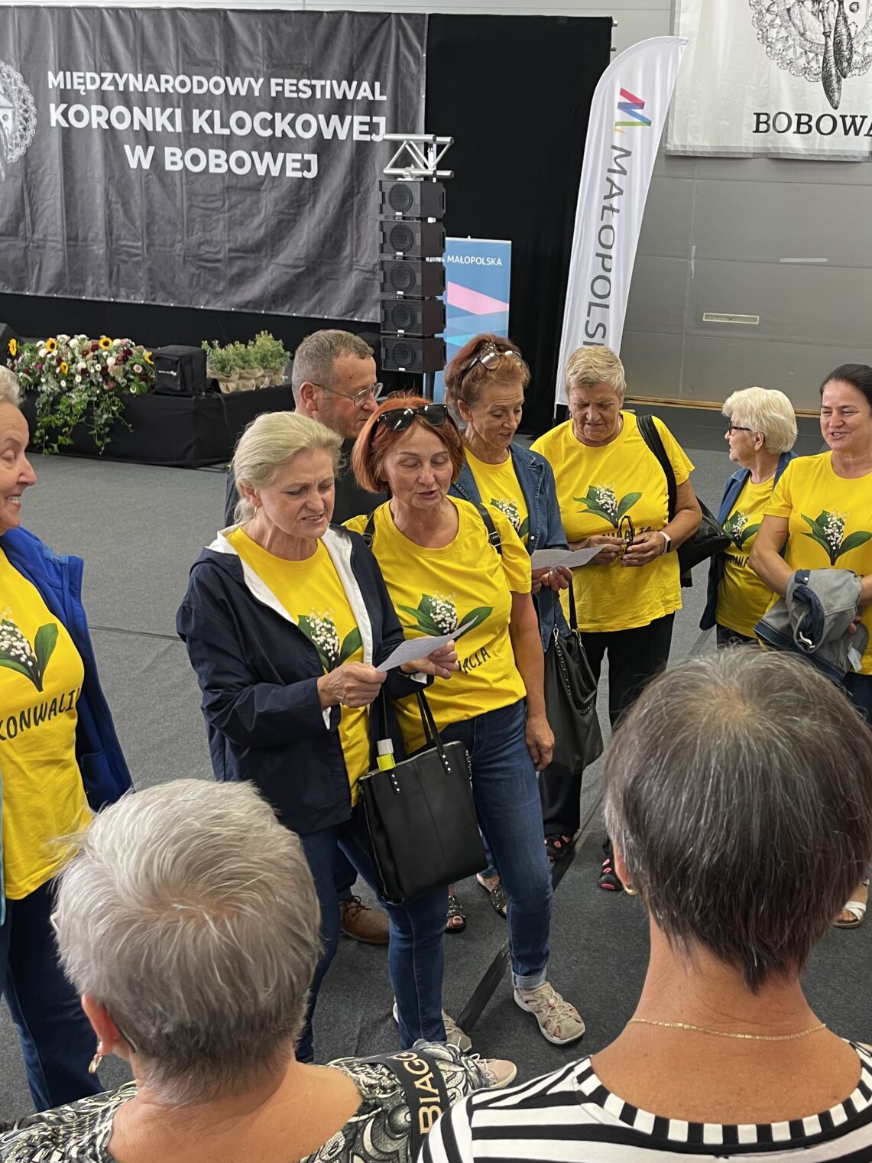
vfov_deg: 52.6
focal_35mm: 35
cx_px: 636
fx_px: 1175
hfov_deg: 39.8
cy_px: 578
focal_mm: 4.2
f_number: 1.6
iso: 64
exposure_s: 1/50
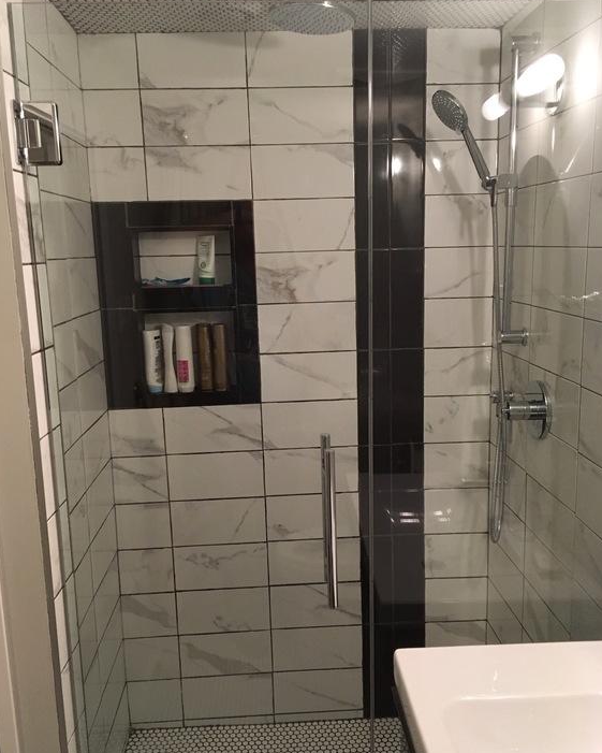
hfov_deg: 47.1
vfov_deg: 57.2
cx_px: 305
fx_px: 690
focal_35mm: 31
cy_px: 381
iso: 160
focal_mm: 4.15
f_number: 2.2
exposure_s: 1/30
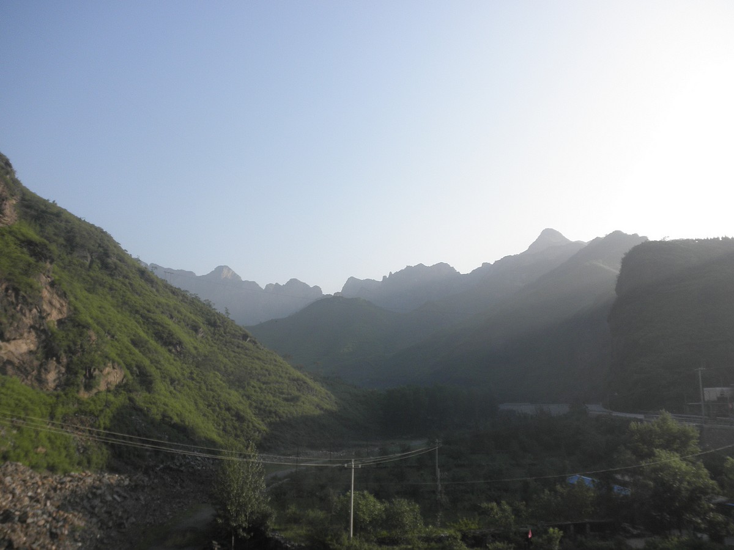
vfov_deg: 49.7
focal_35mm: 28
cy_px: 275
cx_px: 367
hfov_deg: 63.4
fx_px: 594
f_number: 8.5
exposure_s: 1/80
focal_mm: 5
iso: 64
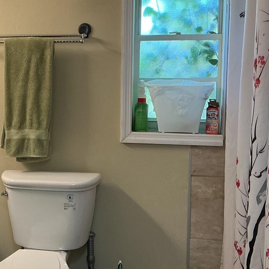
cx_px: 32
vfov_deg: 29.0
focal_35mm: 59
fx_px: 519
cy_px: 105
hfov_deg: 28.1
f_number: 1.8
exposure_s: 1/60
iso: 100
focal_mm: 3
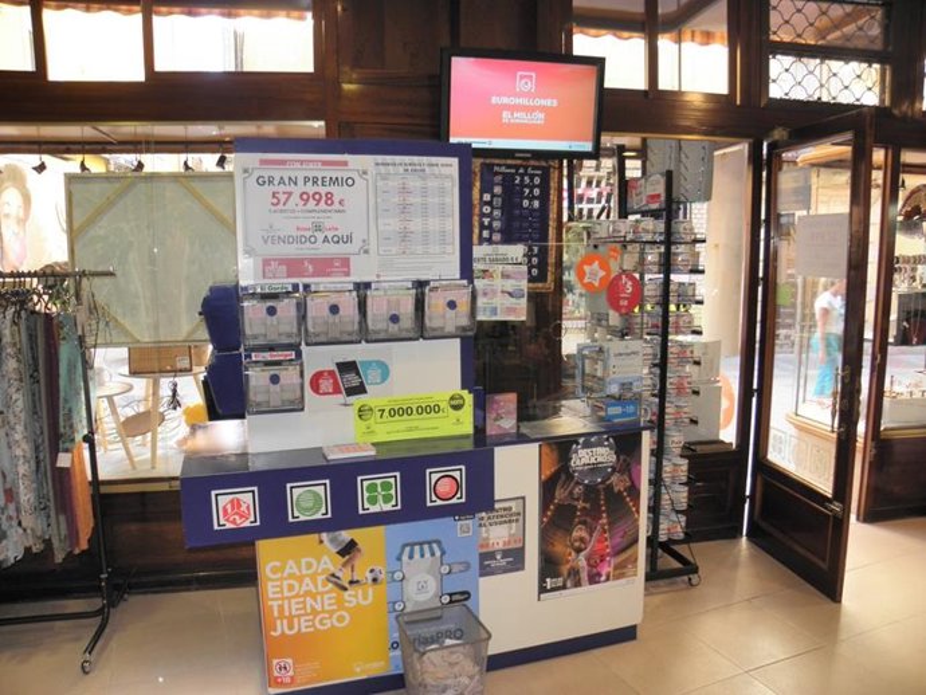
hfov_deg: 67.3
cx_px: 463
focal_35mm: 26
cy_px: 348
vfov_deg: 53.1
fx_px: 696
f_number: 2.8
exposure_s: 1/30
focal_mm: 4.6
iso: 100
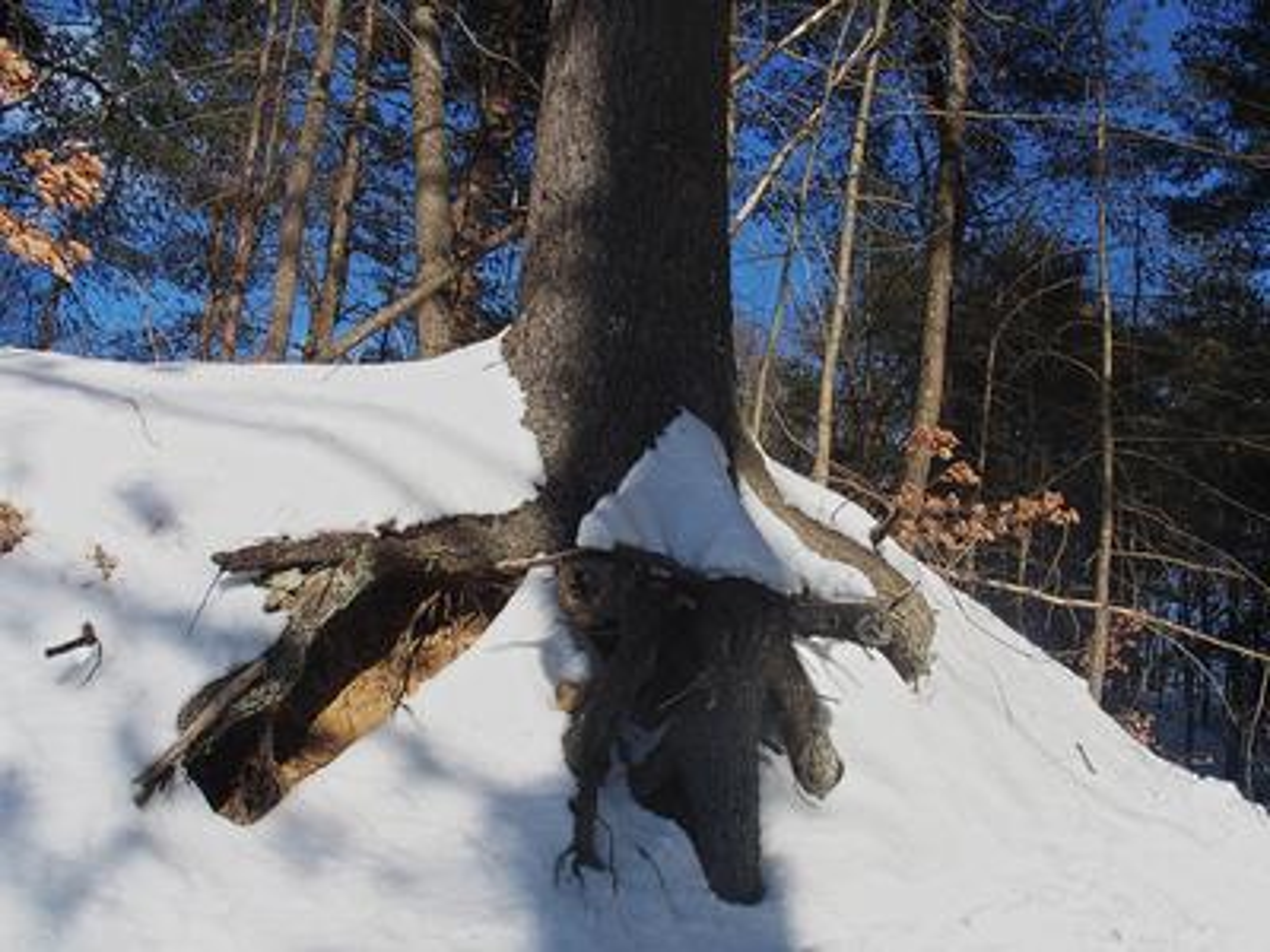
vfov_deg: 49.7
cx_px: 635
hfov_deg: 63.4
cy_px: 476
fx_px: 1027
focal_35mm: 28
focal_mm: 6
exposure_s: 1/800
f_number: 4.5
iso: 100
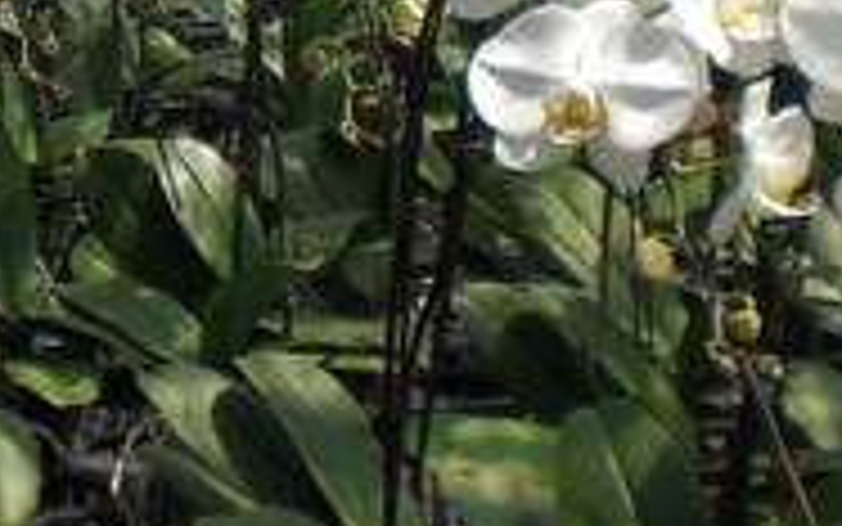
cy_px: -202
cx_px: -252
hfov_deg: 14.5
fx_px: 3168
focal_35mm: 138
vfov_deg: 9.3
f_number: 3.1
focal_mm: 6.3
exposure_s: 1/200
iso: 64
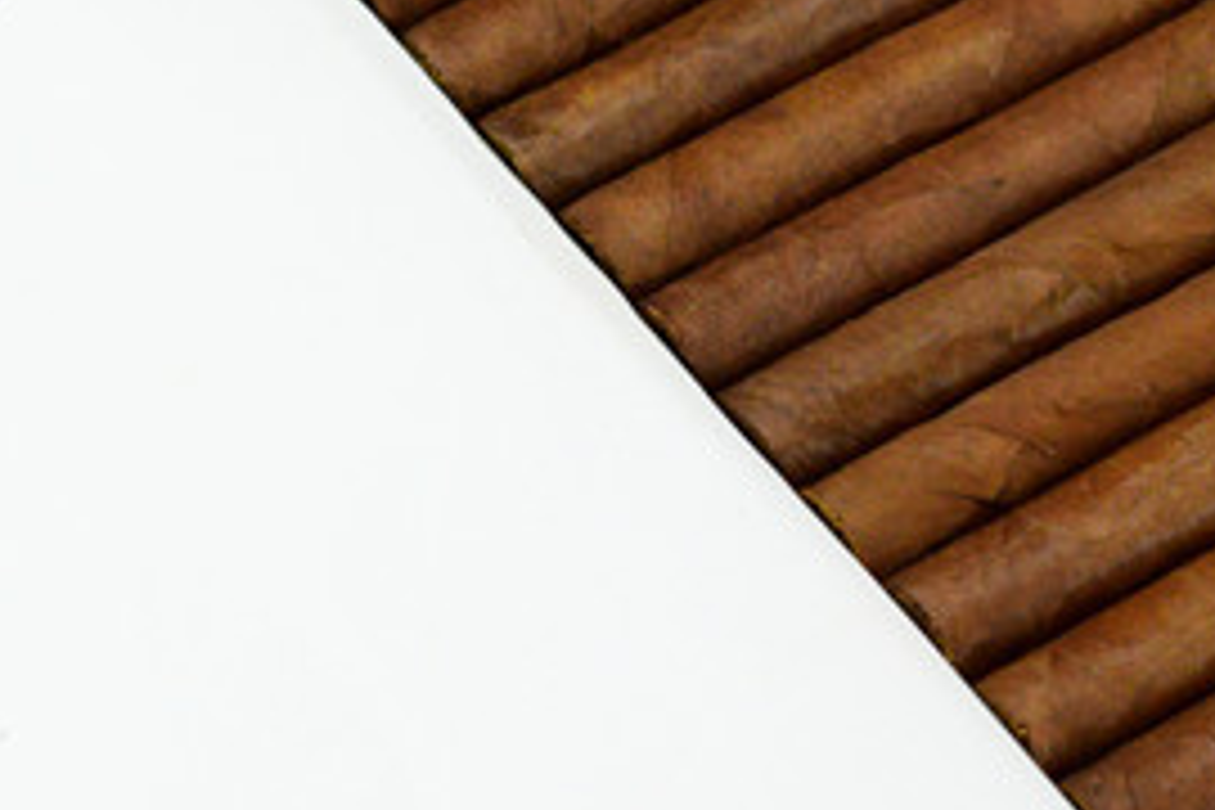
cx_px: 1382
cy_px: 288
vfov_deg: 6.6
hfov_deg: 9.8
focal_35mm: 208
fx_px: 7019
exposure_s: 1/500
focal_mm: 50
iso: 1600
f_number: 5.6
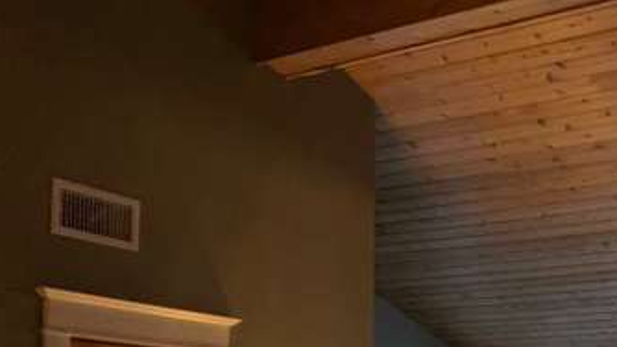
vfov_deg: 19.6
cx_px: 577
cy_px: 412
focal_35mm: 58
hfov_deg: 33.7
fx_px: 949
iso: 800
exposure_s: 1/30
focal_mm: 4.25
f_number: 1.8
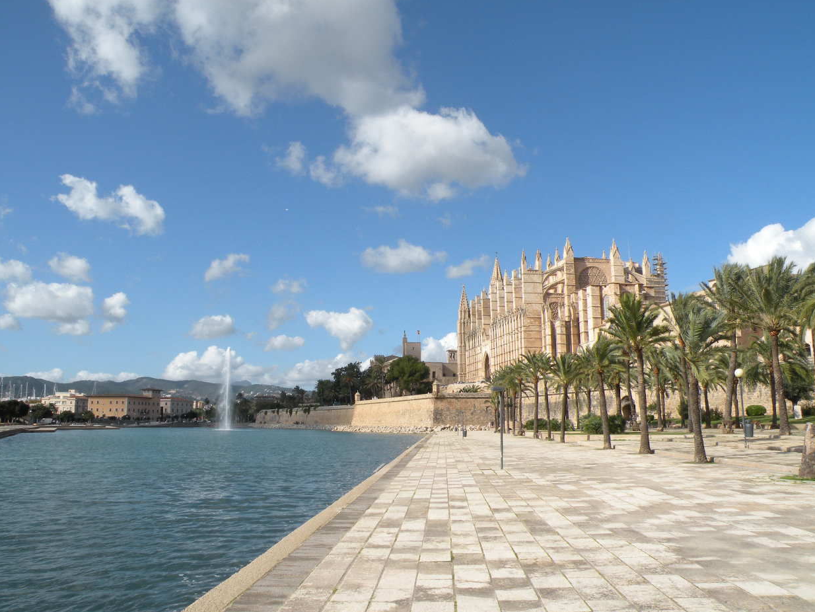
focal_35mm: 28
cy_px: 304
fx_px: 659
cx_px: 400
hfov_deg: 63.4
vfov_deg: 49.8
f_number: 7.1
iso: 64
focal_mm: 4.7
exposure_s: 1/254
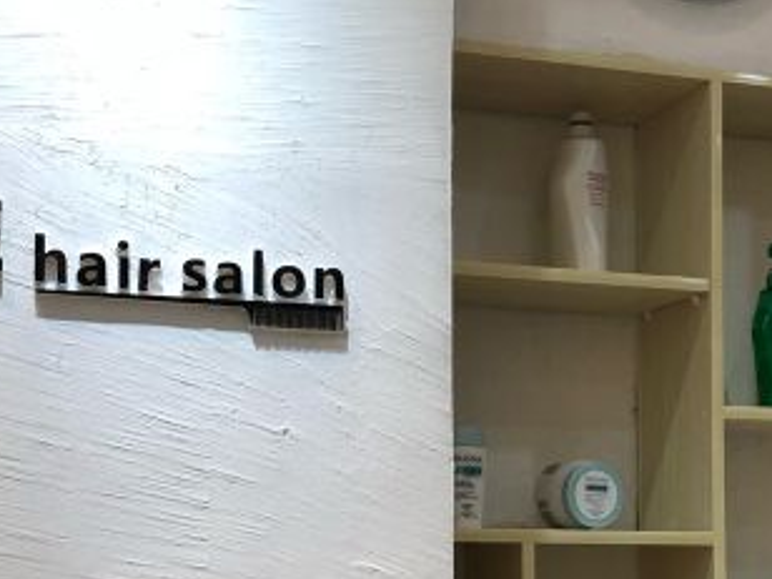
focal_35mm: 66
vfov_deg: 21.9
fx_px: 1472
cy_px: 488
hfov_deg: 29.4
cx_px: 396
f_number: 1.8
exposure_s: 1/33
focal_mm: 3.99
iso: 32
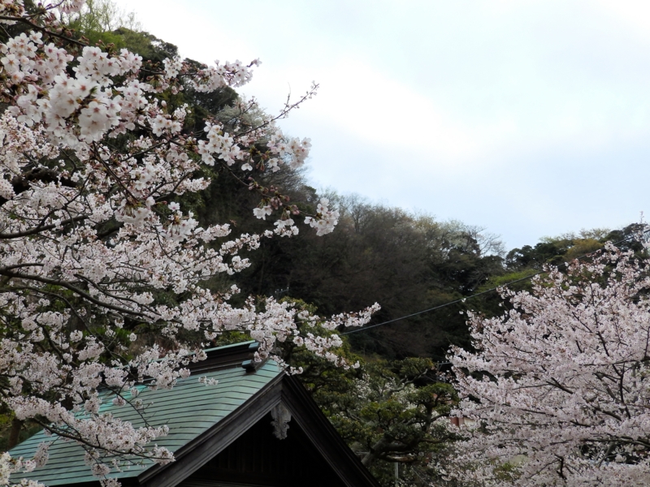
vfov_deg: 31.5
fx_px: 864
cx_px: 325
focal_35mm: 46
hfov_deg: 41.2
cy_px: 244
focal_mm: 8.2
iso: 125
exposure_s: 1/40
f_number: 4.2
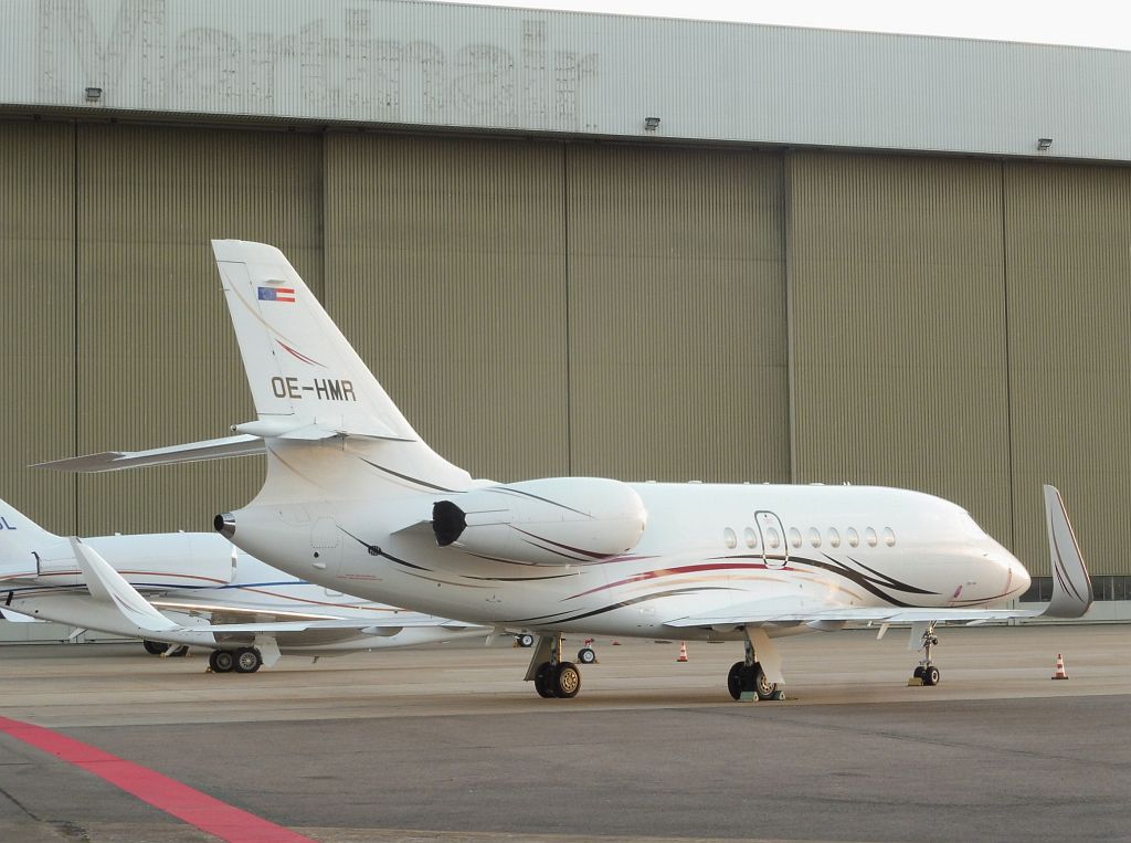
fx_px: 2575
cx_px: 566
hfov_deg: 24.8
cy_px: 422
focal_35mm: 79
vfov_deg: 18.6
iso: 160
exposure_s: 1/60
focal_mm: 14.2
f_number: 5.1
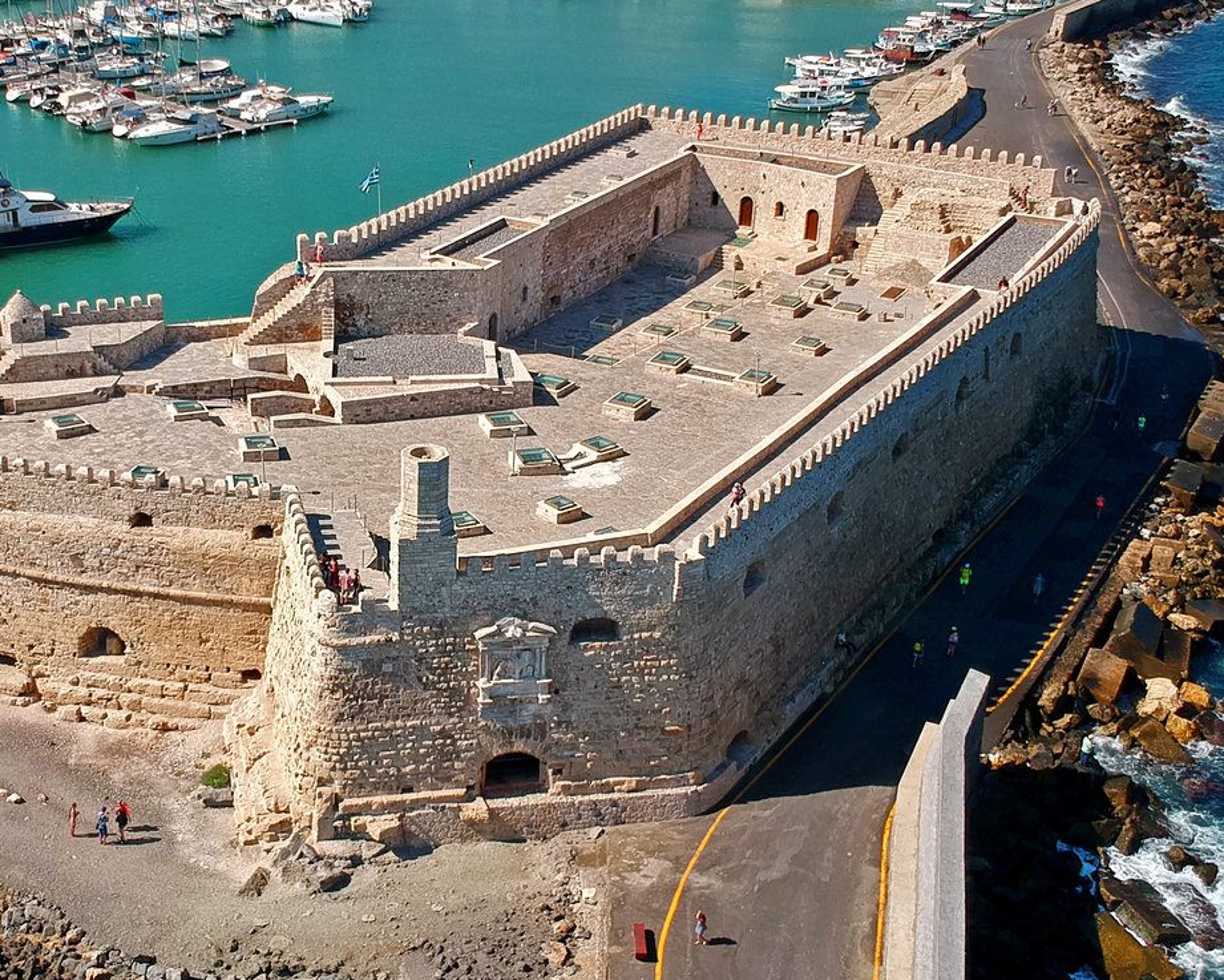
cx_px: 371
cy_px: 448
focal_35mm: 53
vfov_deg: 28.6
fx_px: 1920
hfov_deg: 34.9
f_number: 2.6
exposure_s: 1/1250
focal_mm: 4.49
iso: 100
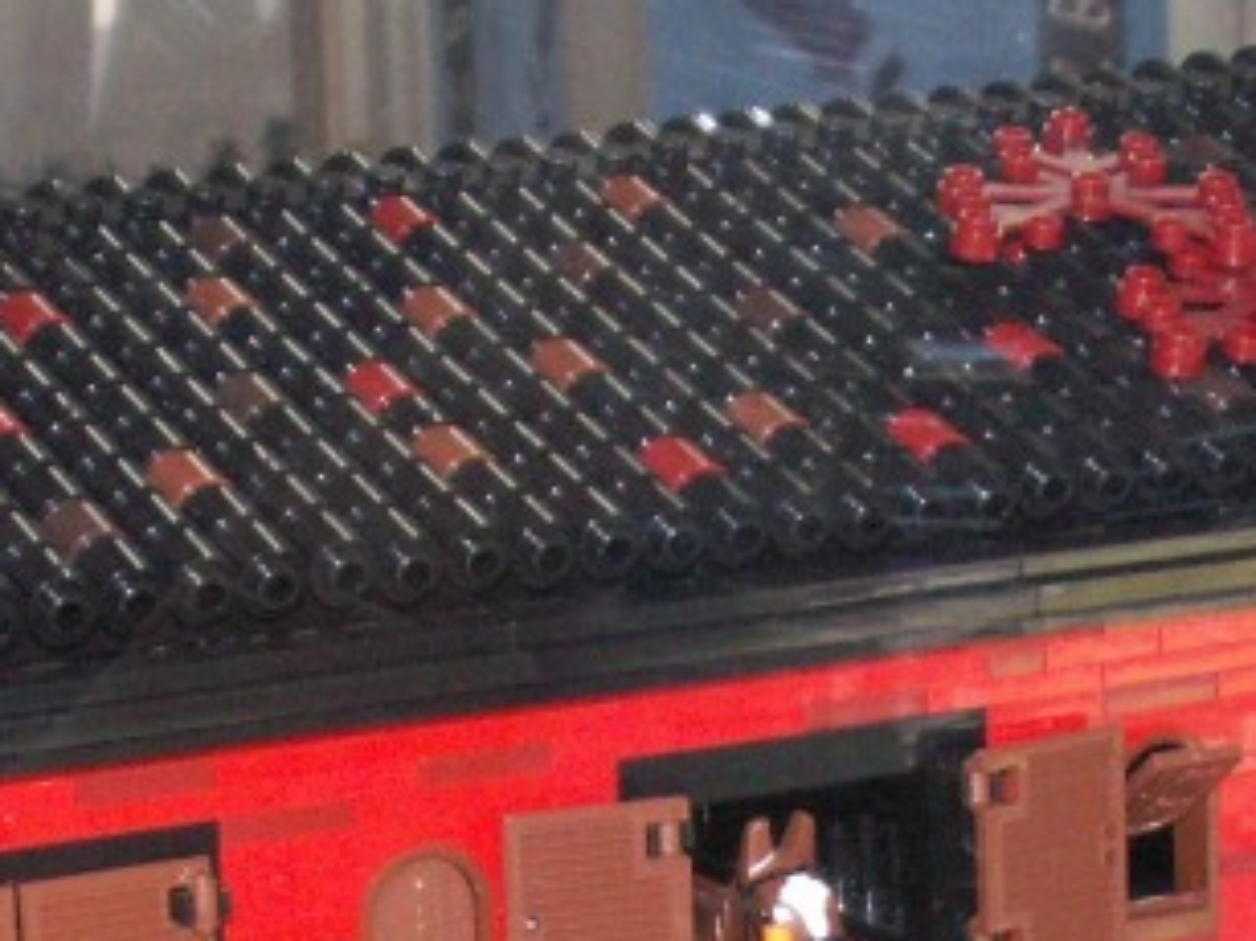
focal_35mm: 137
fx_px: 4969
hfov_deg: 14.4
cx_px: 777
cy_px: 1101
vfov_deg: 10.6
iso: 160
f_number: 2.8
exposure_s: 1/125
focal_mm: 5.86
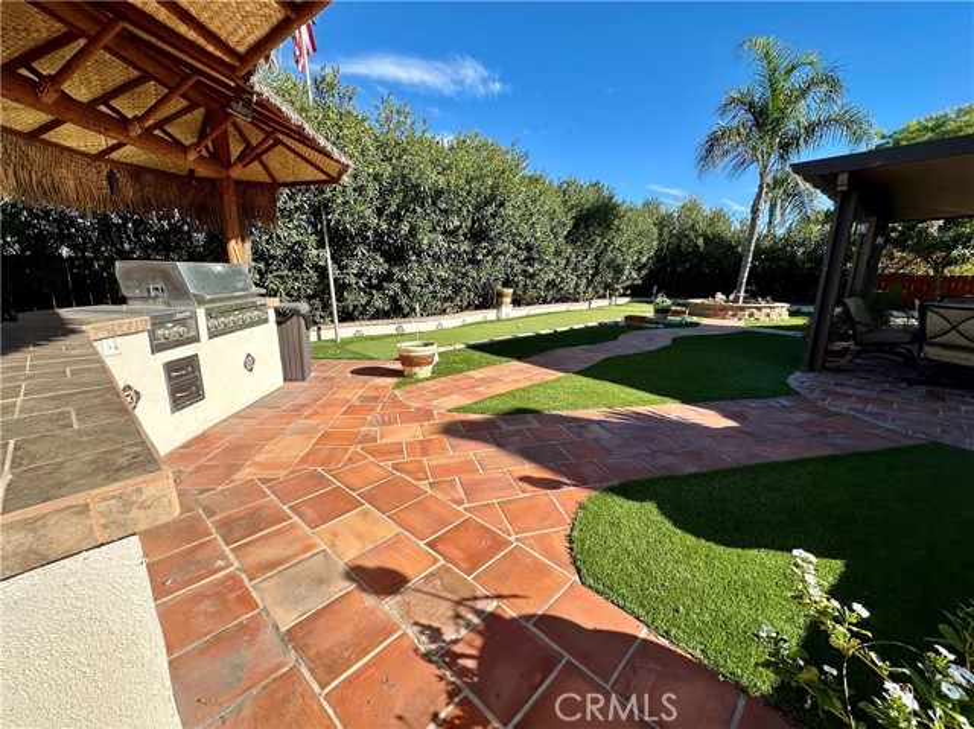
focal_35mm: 14
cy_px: 364
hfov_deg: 102.1
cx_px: 487
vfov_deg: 85.6
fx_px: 394
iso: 50
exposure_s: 1/1195
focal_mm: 2.22
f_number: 2.2
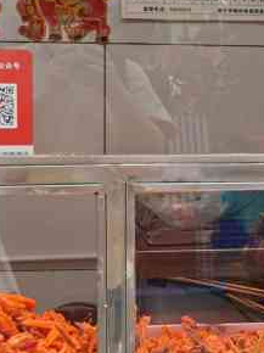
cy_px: 145
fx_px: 1181
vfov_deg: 17.0
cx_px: 354
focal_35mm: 116
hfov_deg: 12.3
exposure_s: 1/116
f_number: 1.9
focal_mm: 6.71
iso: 50
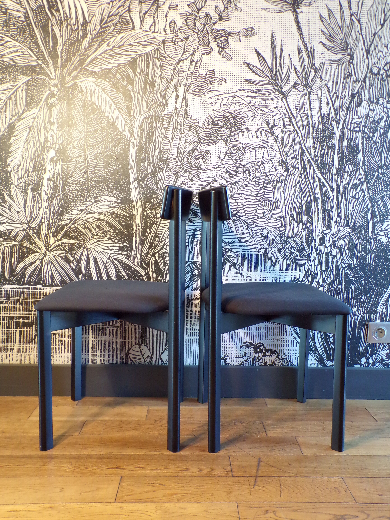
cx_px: 195
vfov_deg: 56.8
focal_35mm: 32
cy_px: 260
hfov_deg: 44.2
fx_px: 481
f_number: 3.2
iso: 315
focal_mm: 5.8
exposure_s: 1/17
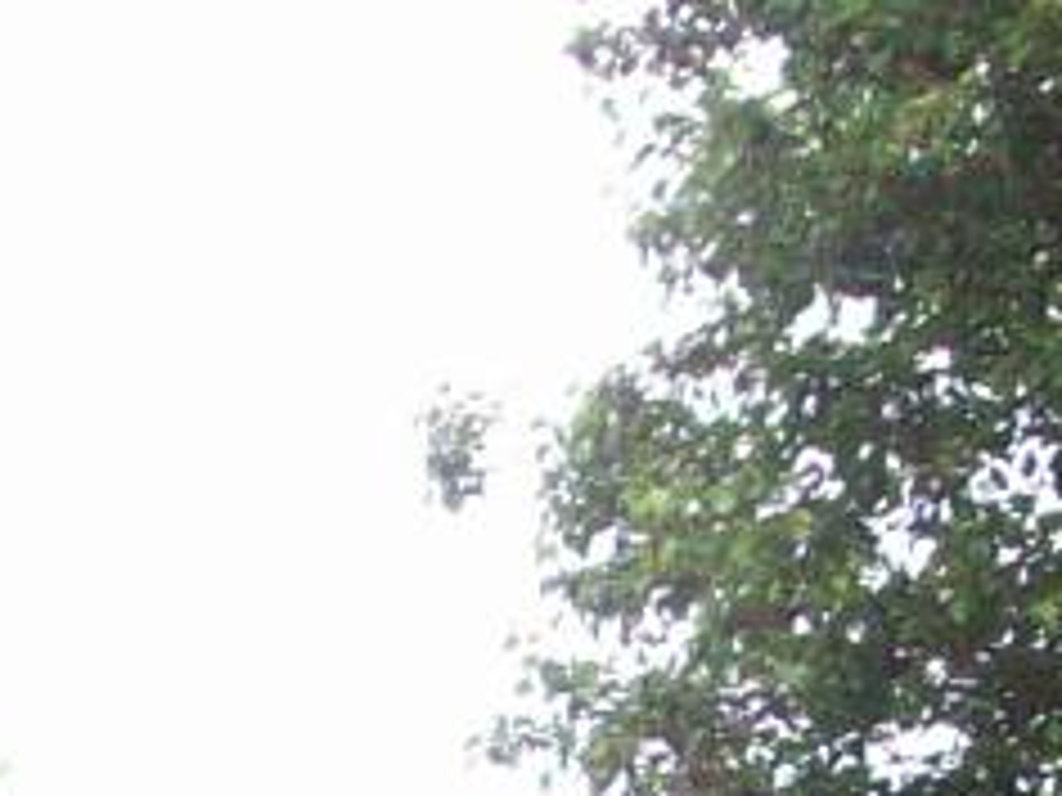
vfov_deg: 7.1
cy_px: 1650
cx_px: -342
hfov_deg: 9.7
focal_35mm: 201
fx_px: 6167
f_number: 2.8
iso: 200
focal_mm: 6.2
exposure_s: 1/269
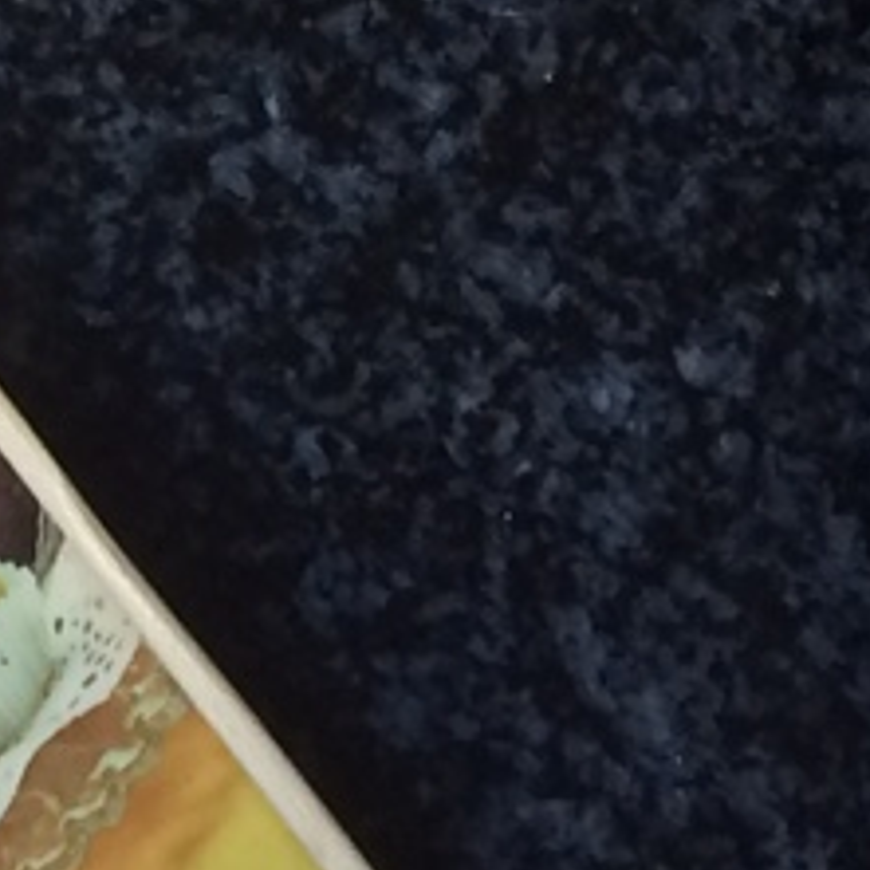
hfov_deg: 8.8
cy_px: -579
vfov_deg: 8.9
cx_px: -748
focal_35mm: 189
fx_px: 5374
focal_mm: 4.15
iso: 160
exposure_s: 1/33
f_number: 2.2
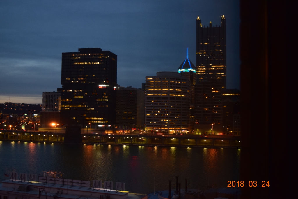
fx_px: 348
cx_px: 149
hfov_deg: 46.4
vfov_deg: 31.9
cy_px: 100
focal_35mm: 42
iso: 1600
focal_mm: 28
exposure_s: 1/8
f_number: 4.2
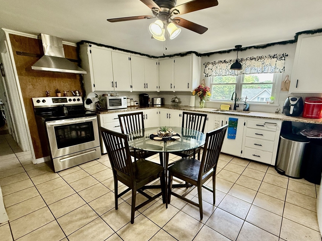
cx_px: 177
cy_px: 127
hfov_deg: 90.8
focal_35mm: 17
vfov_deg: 74.7
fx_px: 158
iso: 320
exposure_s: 1/60
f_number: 2.2
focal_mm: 2.22
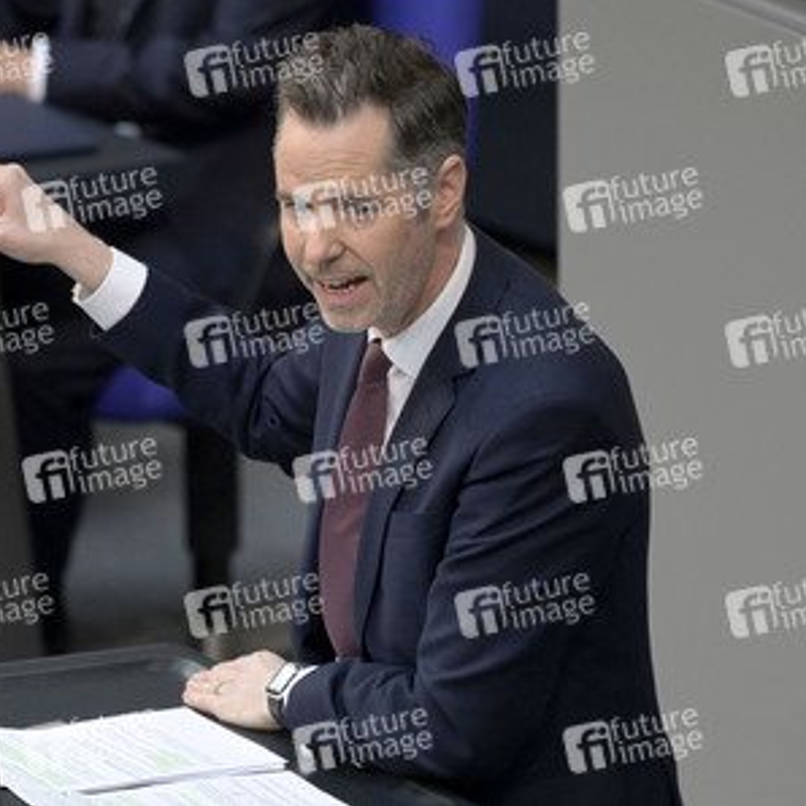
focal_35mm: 489
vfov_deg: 3.6
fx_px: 12882
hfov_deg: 3.6
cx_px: 291
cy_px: 403
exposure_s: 1/400
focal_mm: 380
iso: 8000
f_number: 5.6
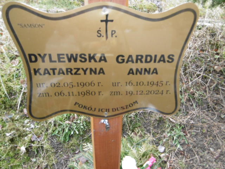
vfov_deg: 56.8
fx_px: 156
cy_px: 84
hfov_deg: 71.6
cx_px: 112
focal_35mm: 24
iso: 250
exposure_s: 1/60
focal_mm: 4.3
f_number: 3.1
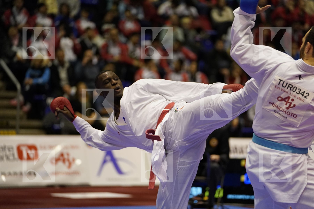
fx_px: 1439
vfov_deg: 8.3
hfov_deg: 12.5
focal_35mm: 165
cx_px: 157
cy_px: 104
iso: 3200
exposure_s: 1/1000
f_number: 2.8
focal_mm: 165
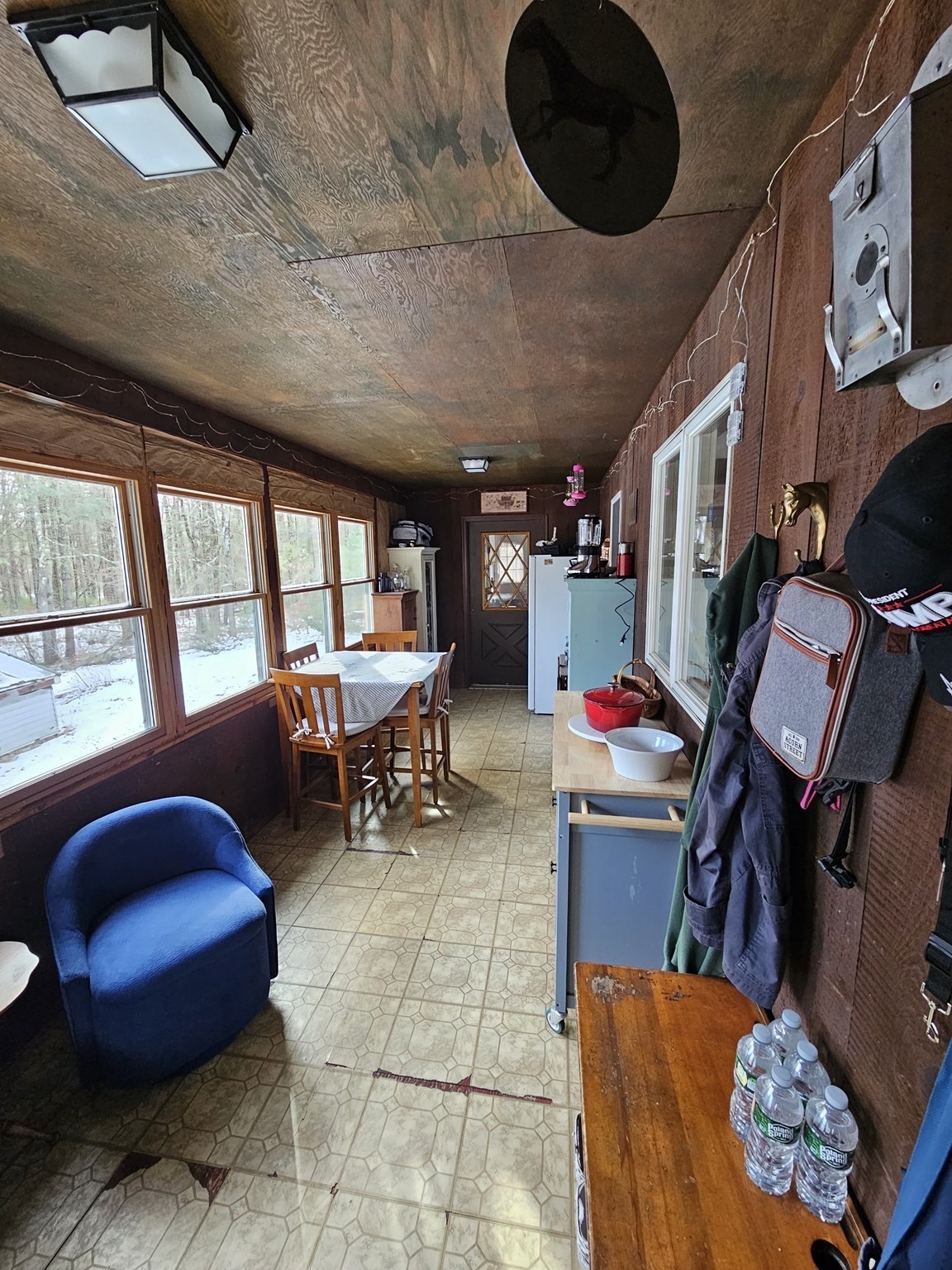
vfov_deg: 106.2
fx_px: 477
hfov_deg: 89.9
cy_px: 635
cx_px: 476
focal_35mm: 13
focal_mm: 2.2
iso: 200
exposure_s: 1/60
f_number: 2.2
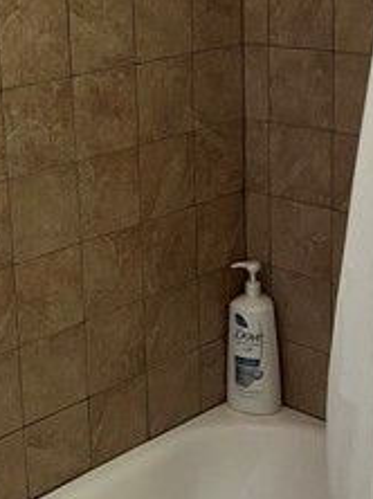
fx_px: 1080
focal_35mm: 75
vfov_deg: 25.9
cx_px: 112
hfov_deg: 19.5
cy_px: 178
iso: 400
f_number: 1.5
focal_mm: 5.7
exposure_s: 1/60
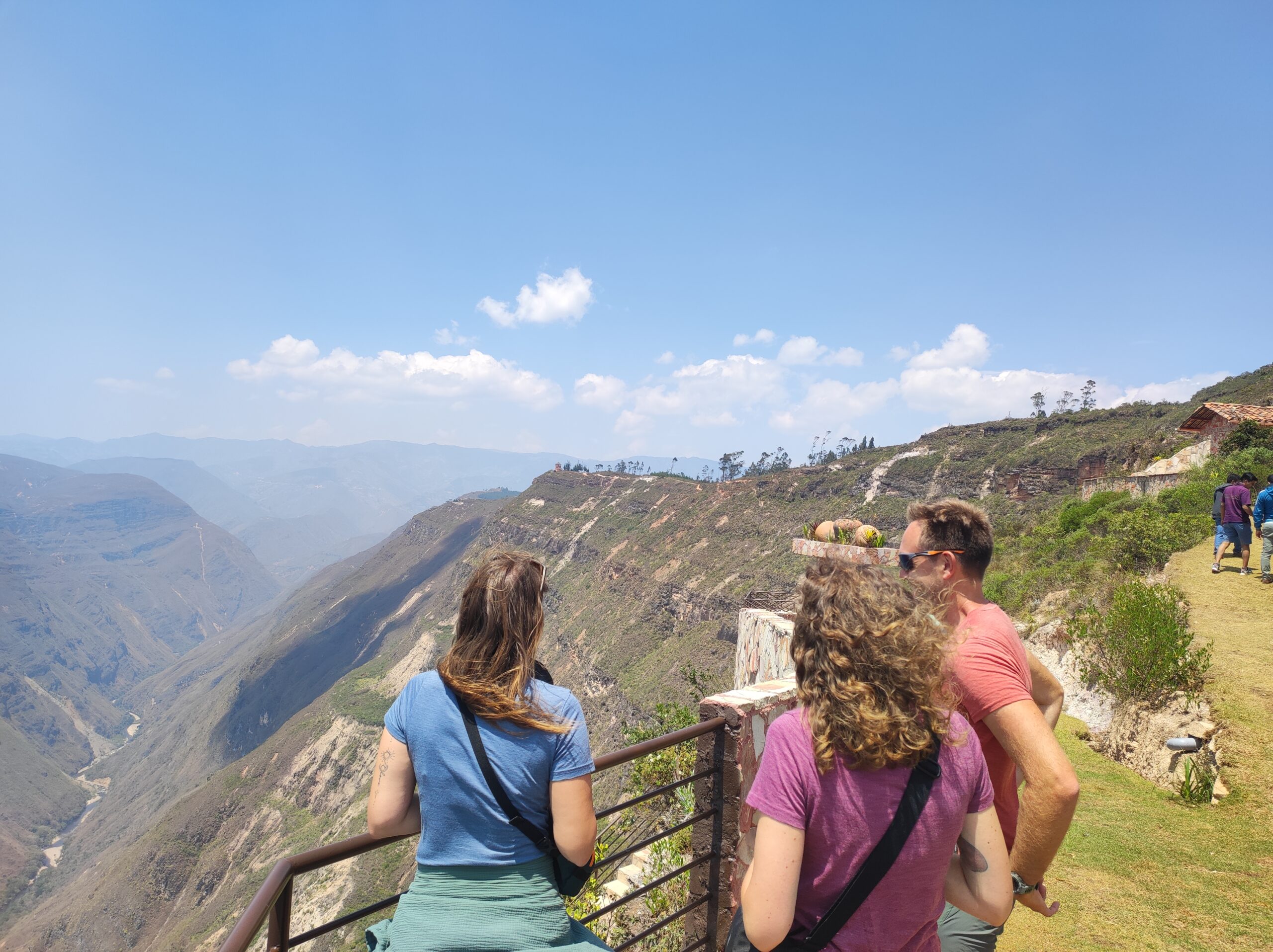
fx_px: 919
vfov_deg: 54.8
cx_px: 636
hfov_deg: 69.4
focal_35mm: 25
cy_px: 476
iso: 50
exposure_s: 1/528
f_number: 1.79
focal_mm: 4.7
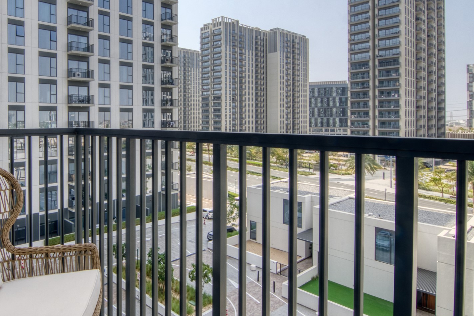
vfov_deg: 54.8
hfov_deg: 74.2
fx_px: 303
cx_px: 165
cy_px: 131
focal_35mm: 23
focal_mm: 11
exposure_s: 1/320
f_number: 22
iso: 250
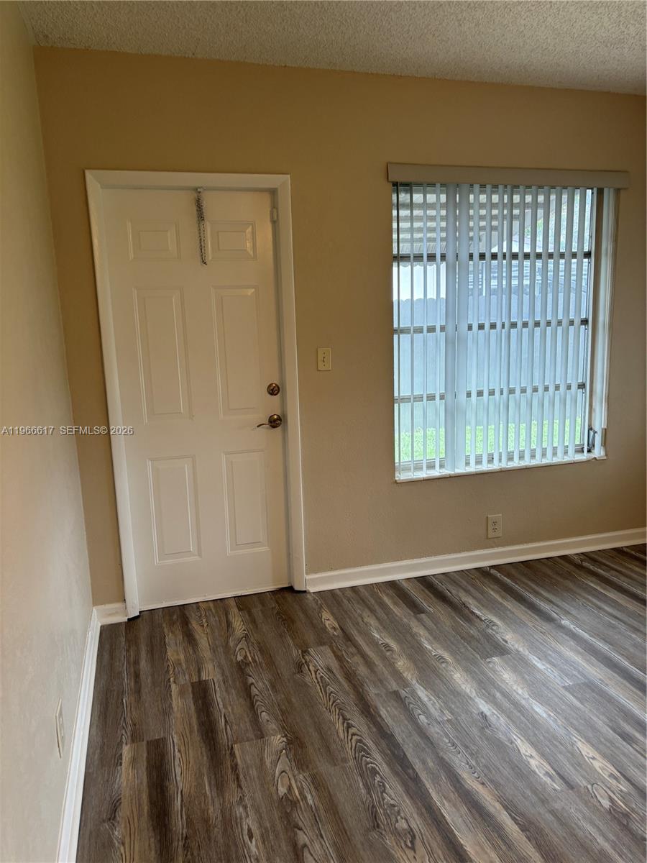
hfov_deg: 53.1
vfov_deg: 67.3
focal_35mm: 26
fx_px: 648
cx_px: 324
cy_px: 432
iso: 100
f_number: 1.6
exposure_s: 1/60
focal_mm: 5.96
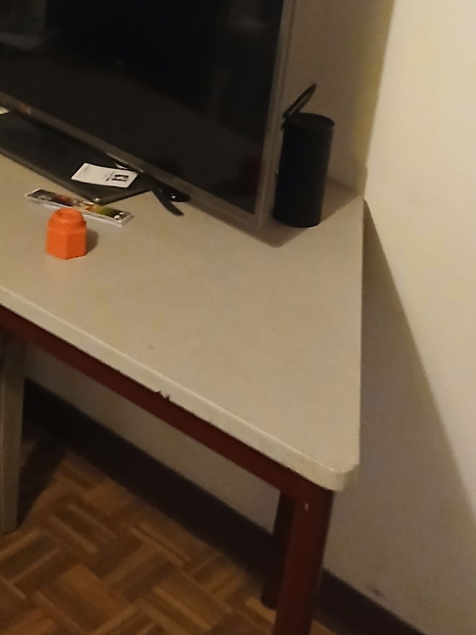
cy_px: 109
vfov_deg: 29.9
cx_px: 92
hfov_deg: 22.9
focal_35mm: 63
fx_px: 1155
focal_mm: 3.98
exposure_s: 1/16.7
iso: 800
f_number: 1.8
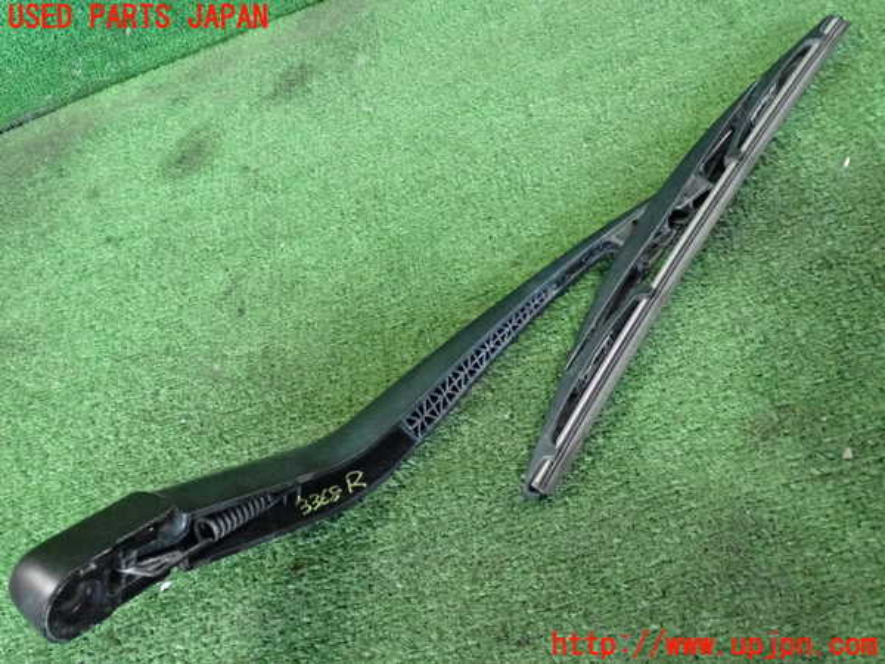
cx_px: 442
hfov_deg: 45.8
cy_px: 332
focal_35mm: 41
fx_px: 1048
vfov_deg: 35.1
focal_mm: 7.31
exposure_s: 1/125
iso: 3200
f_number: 2.8
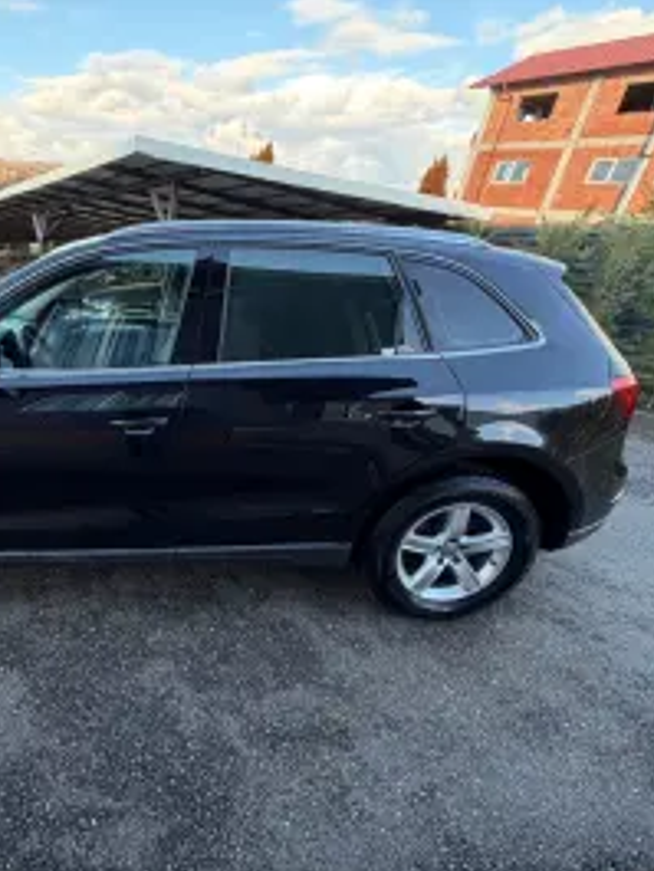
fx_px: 478
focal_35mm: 19
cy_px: 440
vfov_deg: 84.6
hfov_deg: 64.1
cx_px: 154
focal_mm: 2.22
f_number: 2.2
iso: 80
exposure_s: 1/121
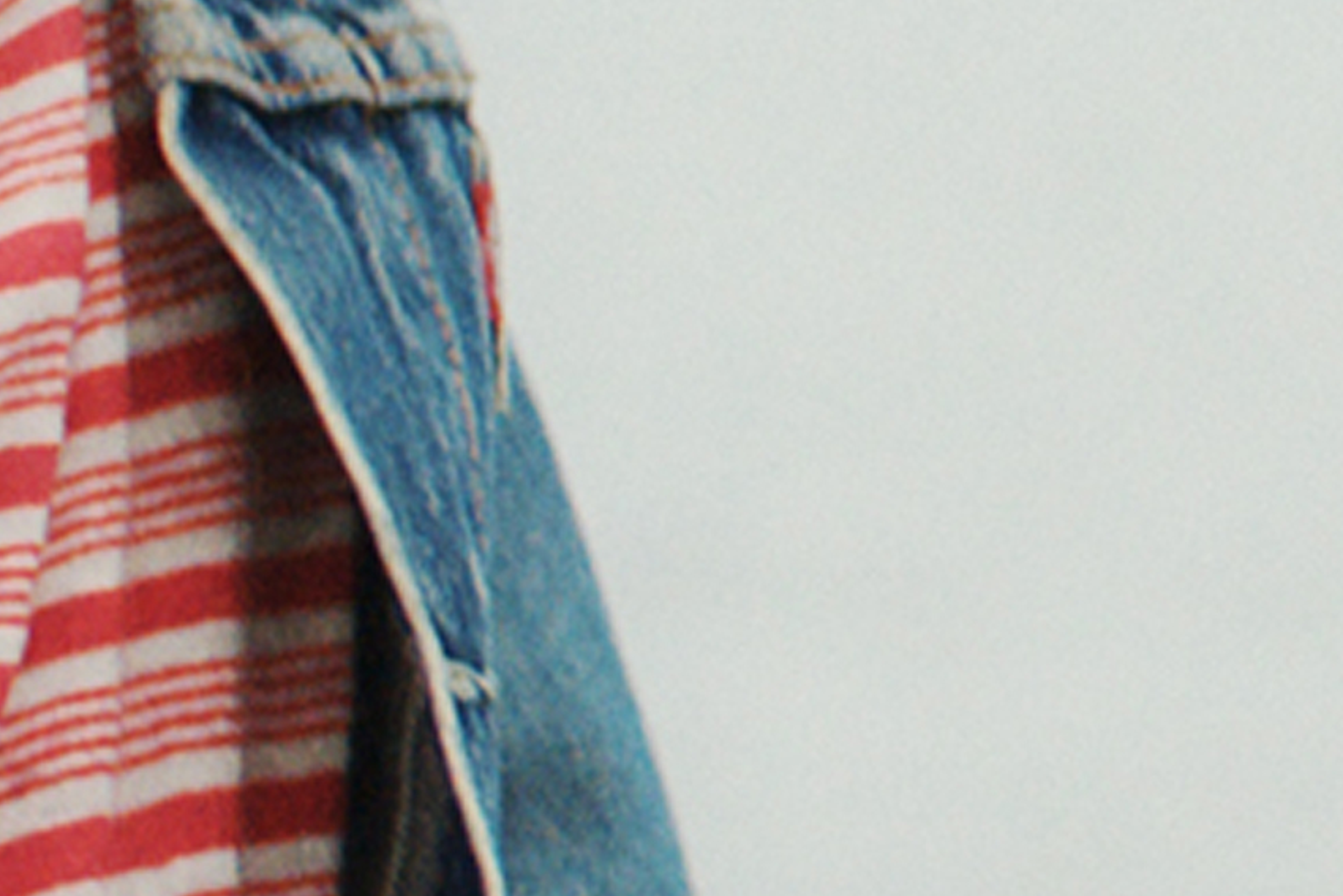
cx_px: 3296
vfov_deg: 5.5
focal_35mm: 247
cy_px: -436
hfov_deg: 7.7
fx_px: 9215
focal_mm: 35
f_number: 2.8
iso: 1600
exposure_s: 1/125
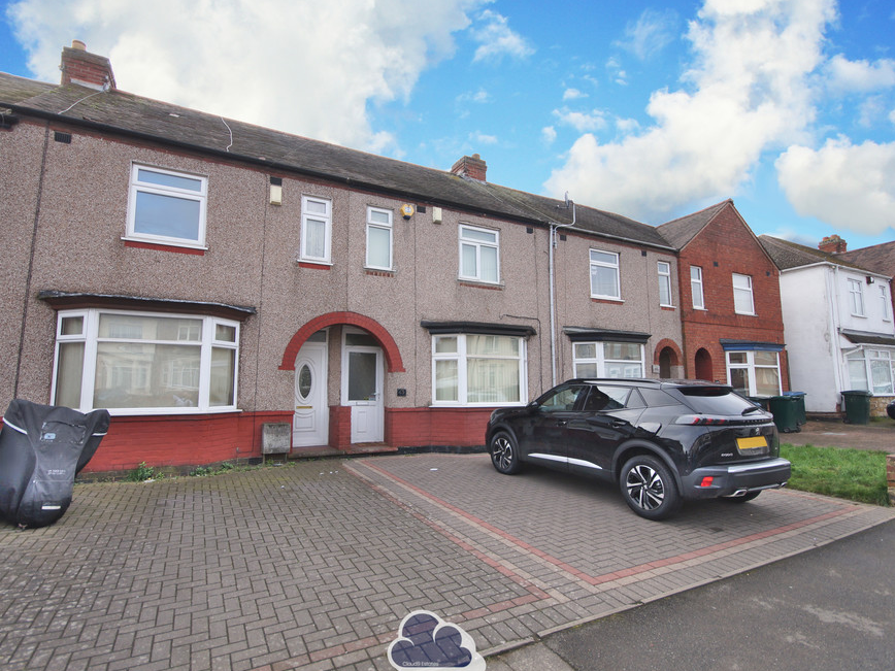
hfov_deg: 91.0
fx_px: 440
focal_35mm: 17
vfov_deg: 74.7
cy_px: 340
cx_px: 437
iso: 100
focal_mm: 10
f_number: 6.3
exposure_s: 1/160
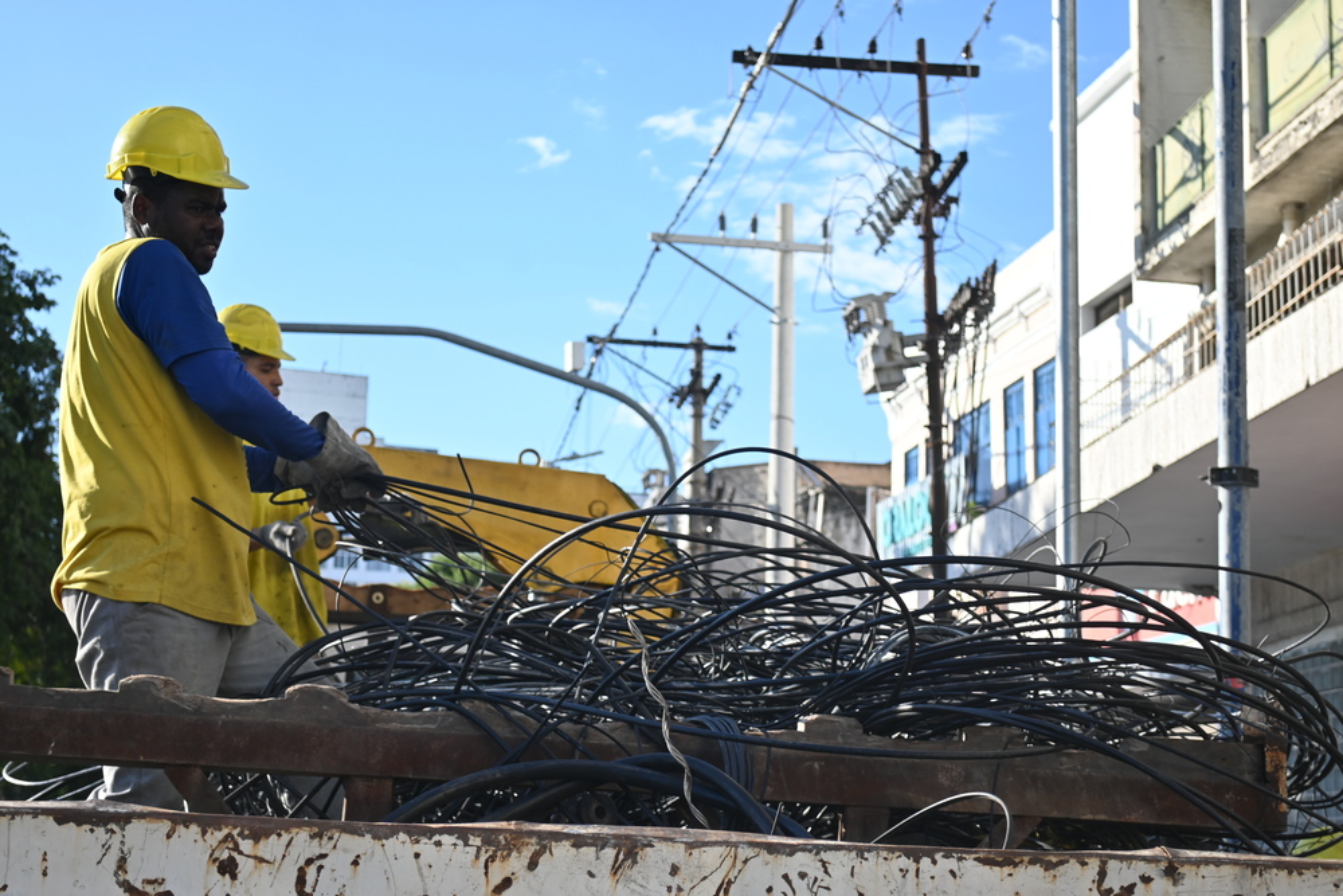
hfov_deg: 31.9
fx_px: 2350
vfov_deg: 21.6
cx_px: 672
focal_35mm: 63
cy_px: 448
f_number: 5.3
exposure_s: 1/320
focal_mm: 42
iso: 100
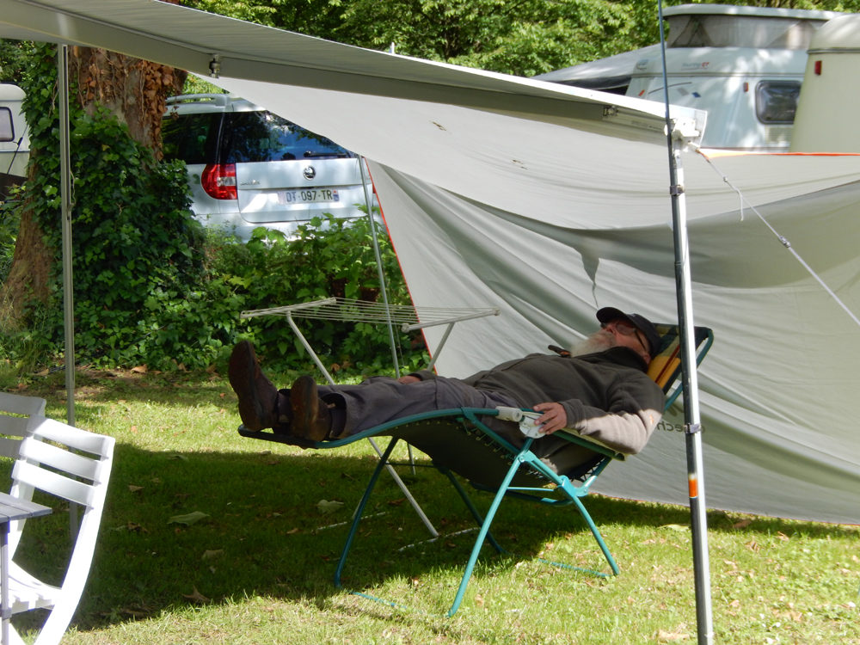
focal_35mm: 85
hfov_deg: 23.0
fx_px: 2112
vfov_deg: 17.4
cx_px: 430
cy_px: 322
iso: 125
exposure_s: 1/250
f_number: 5.1
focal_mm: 15.2
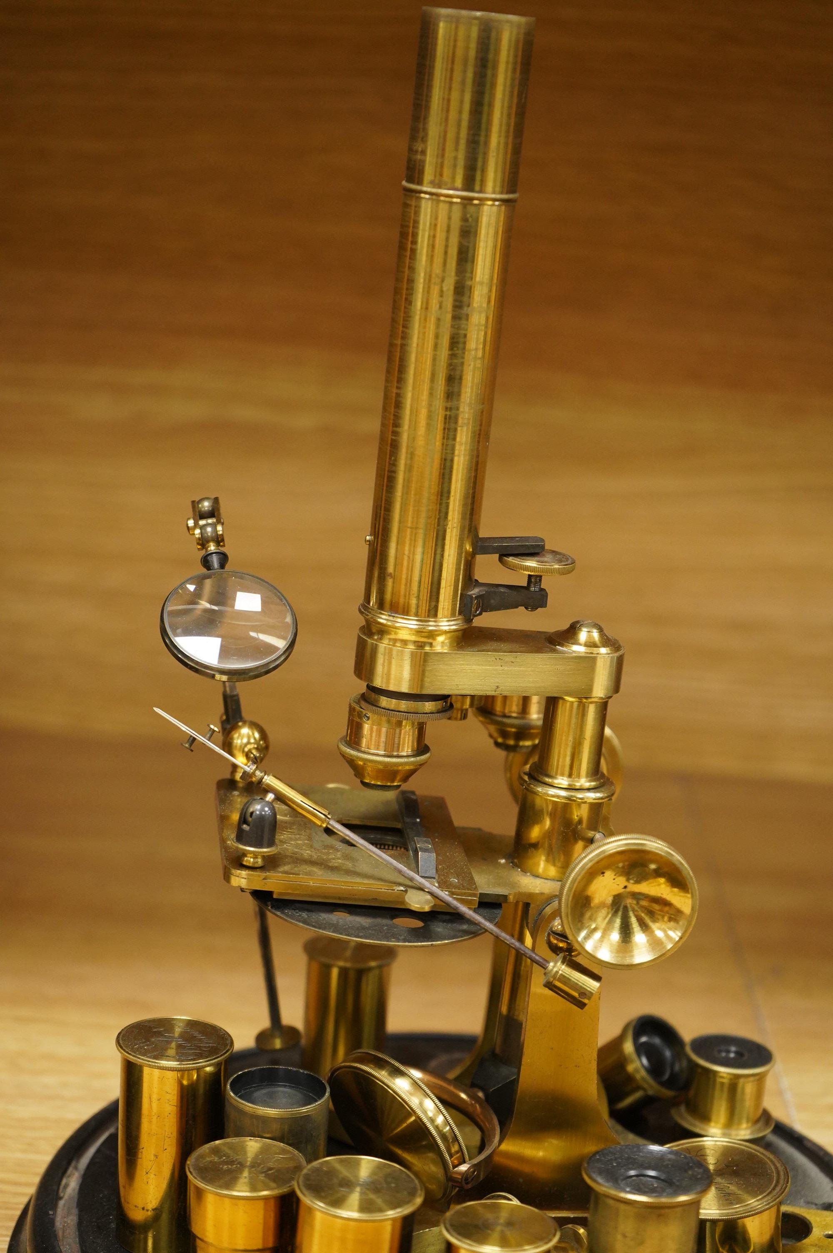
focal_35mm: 70
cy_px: 626
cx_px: 416
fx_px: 2434
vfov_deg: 28.9
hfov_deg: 19.4
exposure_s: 1/125
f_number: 5.6
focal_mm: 70
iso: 4000
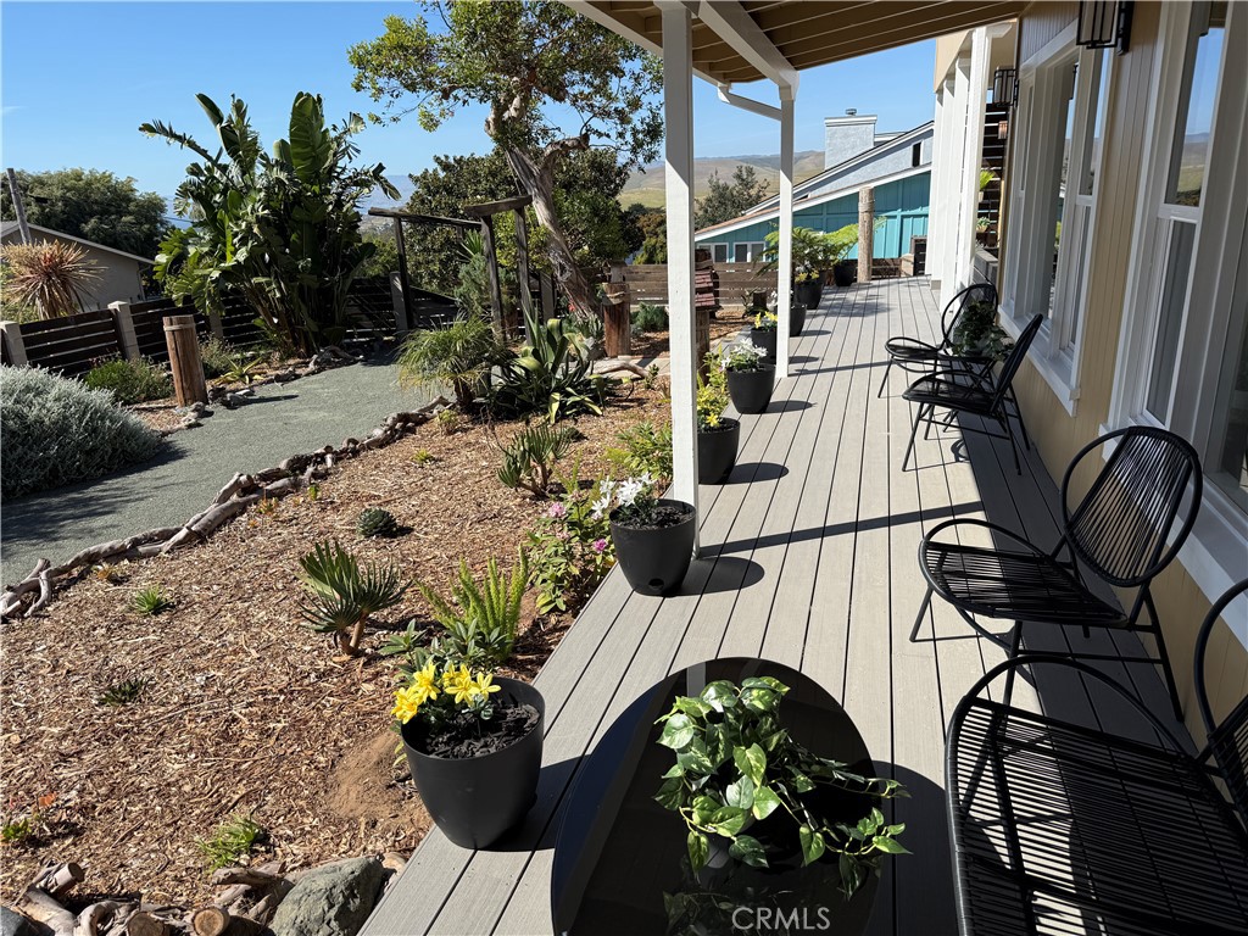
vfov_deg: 56.8
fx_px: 865
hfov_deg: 71.6
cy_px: 468
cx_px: 624
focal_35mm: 24
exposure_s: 1/3953
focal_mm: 6.76
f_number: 1.78
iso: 80
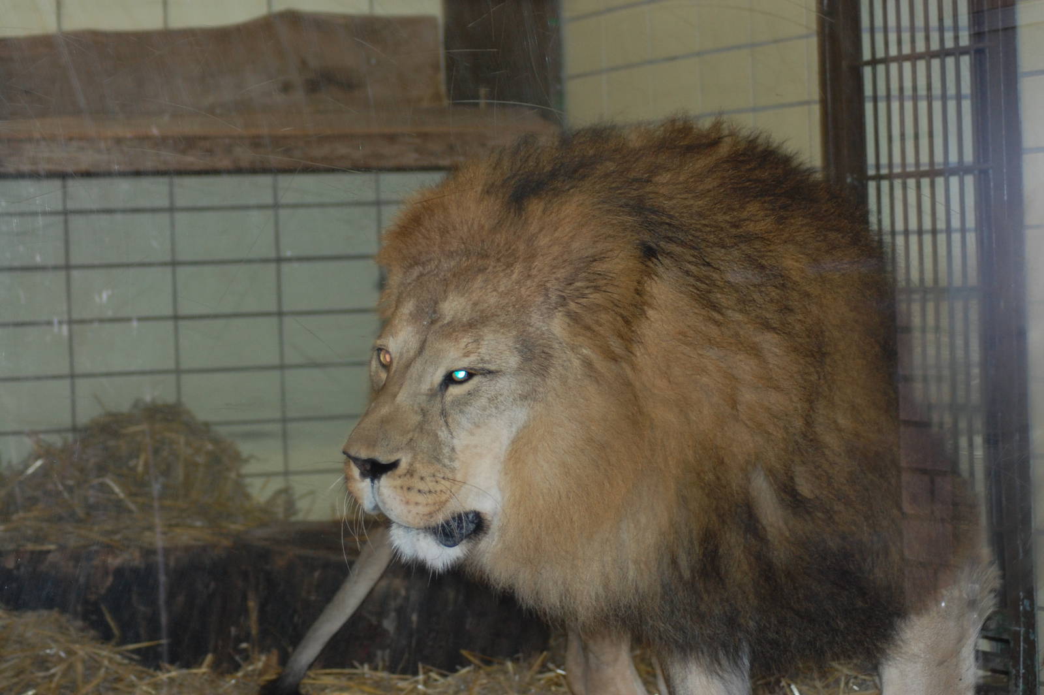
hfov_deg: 19.5
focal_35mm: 105
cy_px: 348
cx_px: 522
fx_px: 3042
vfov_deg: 13.0
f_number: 4
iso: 450
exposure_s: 1/60
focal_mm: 70
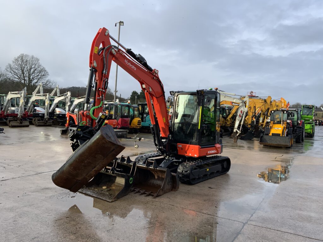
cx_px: 162
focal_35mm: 29
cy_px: 121
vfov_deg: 48.2
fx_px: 271
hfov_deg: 61.7
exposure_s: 1/657
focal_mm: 3
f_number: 1.8
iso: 16
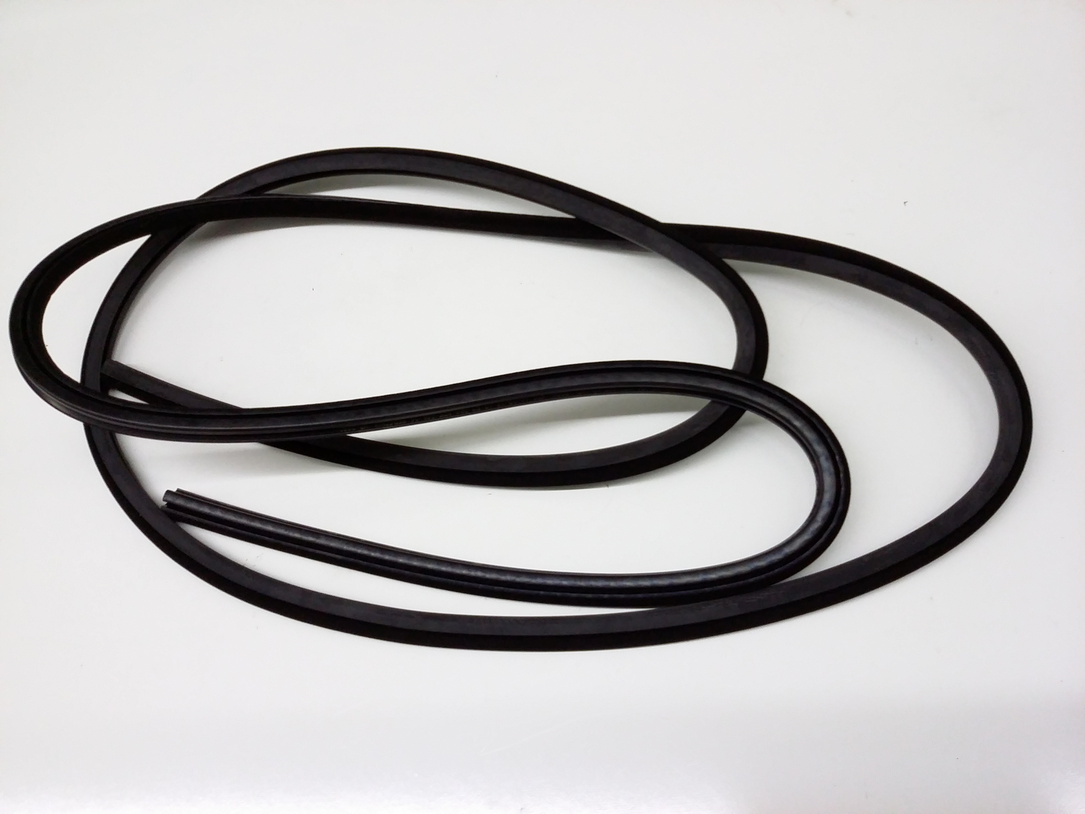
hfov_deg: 56.8
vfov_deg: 44.2
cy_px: 407
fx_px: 1003
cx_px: 542
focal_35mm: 32
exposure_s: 1/20
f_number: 2.4
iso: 160
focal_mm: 3.4
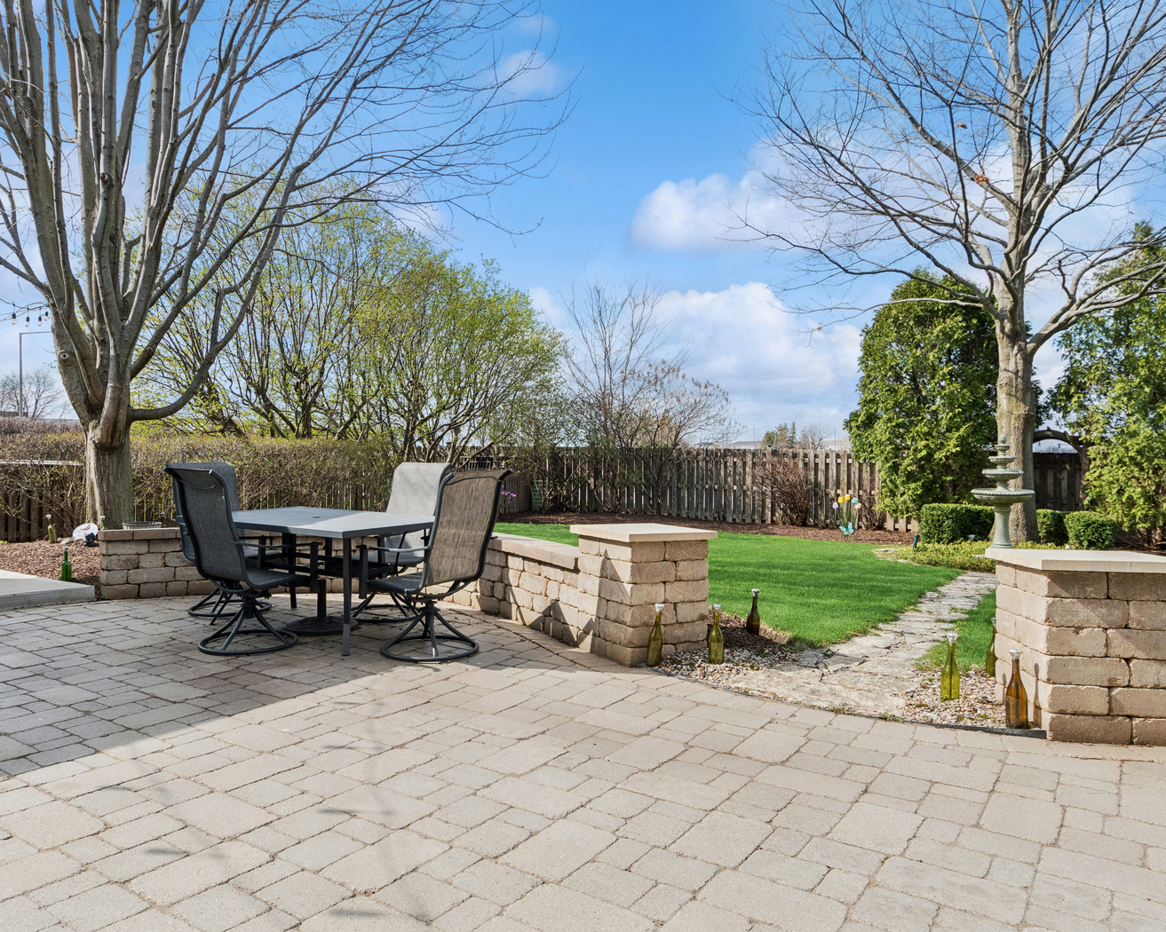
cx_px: 518
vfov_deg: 61.8
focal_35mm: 23
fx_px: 779
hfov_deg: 73.4
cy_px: 467
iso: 320
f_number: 8
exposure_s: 1/400
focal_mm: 13
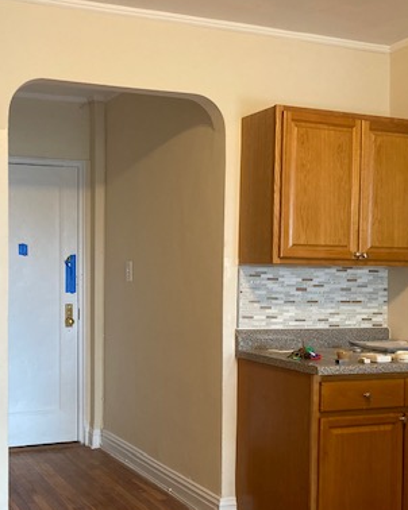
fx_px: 650
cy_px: 290
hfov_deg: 33.8
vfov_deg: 42.8
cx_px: 81
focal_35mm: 43
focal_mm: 4.25
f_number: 1.8
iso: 250
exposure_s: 1/60
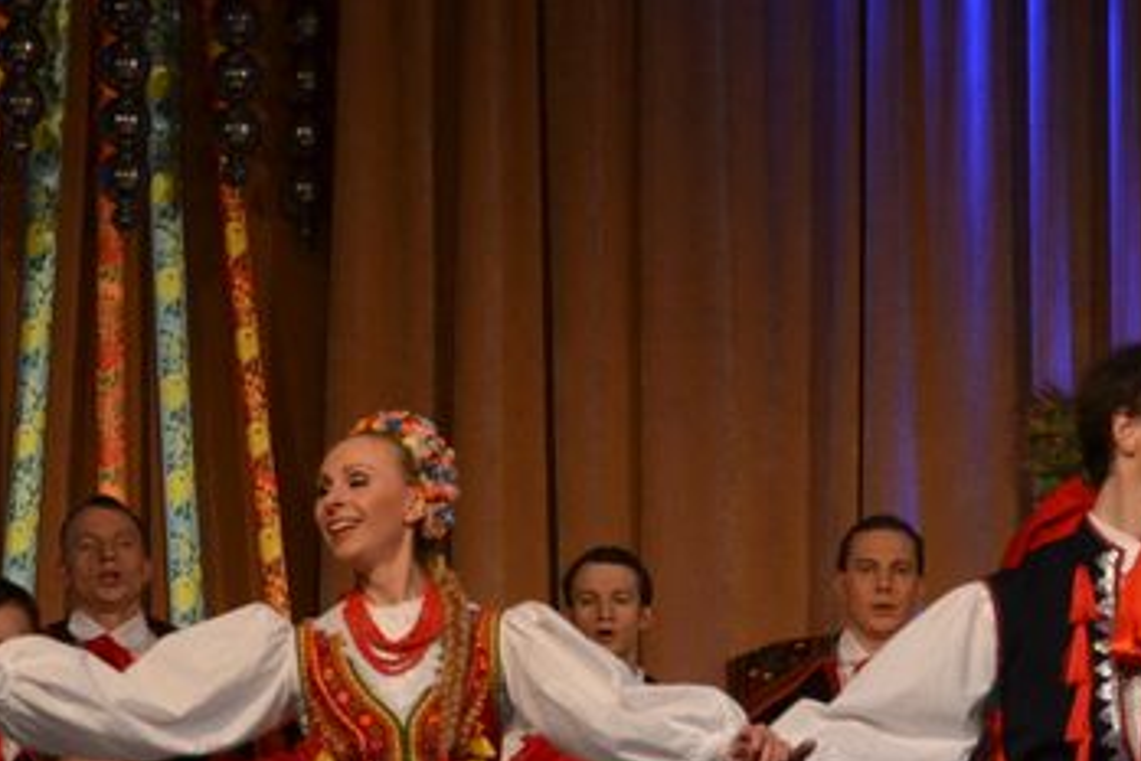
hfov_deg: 5.8
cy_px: 555
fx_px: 11287
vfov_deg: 3.9
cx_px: -62
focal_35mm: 356
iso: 900
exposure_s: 1/500
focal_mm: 92
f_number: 5.6
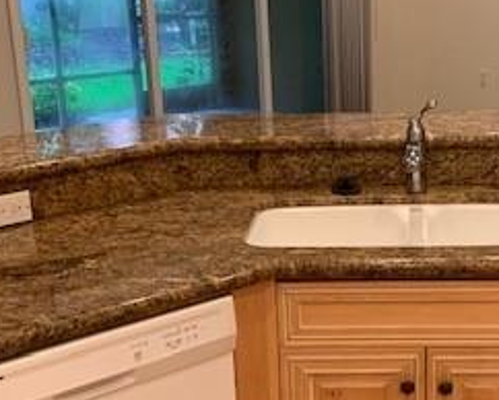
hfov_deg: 27.9
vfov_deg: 22.7
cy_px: 272
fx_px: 990
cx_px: 365
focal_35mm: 67
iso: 200
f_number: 1.8
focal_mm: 4.25
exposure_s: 1/60
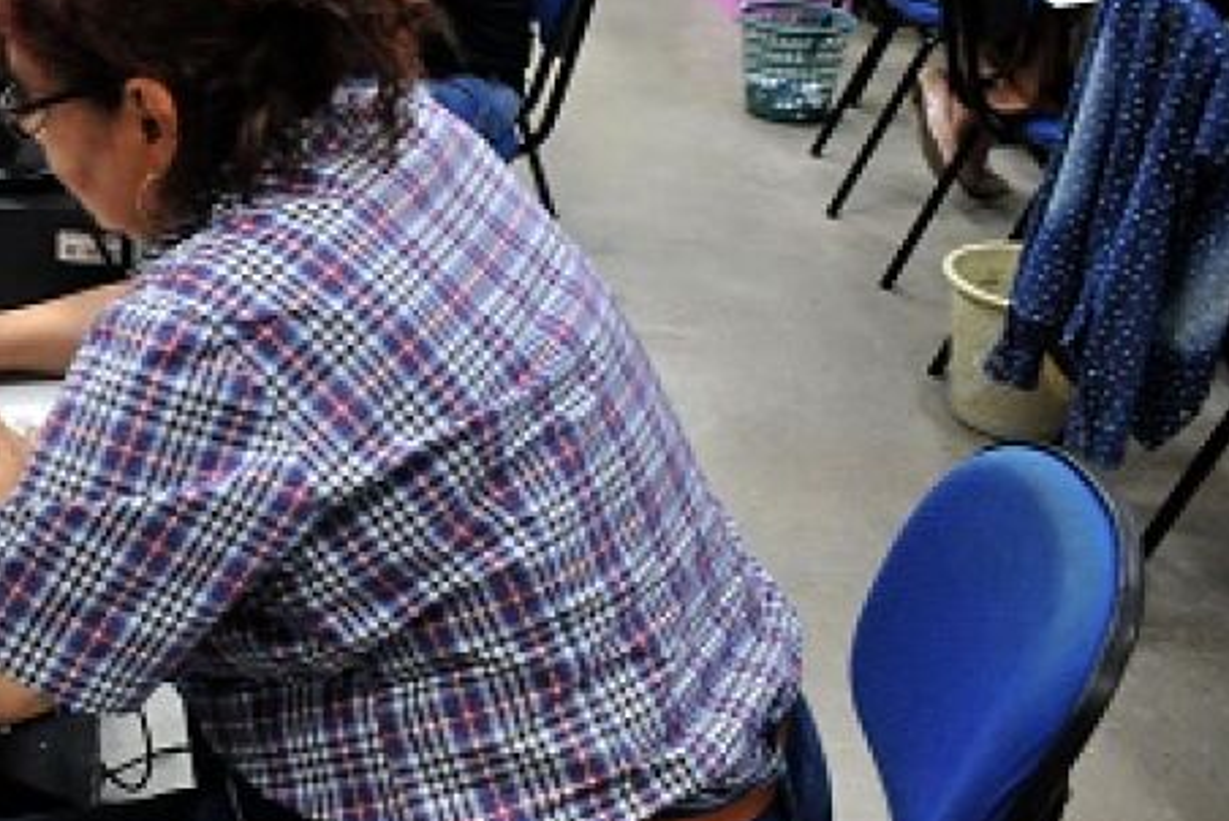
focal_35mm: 55
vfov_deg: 24.0
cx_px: -16
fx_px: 1879
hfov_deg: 33.0
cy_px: 88
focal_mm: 18
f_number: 3.5
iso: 1000
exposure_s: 1/40
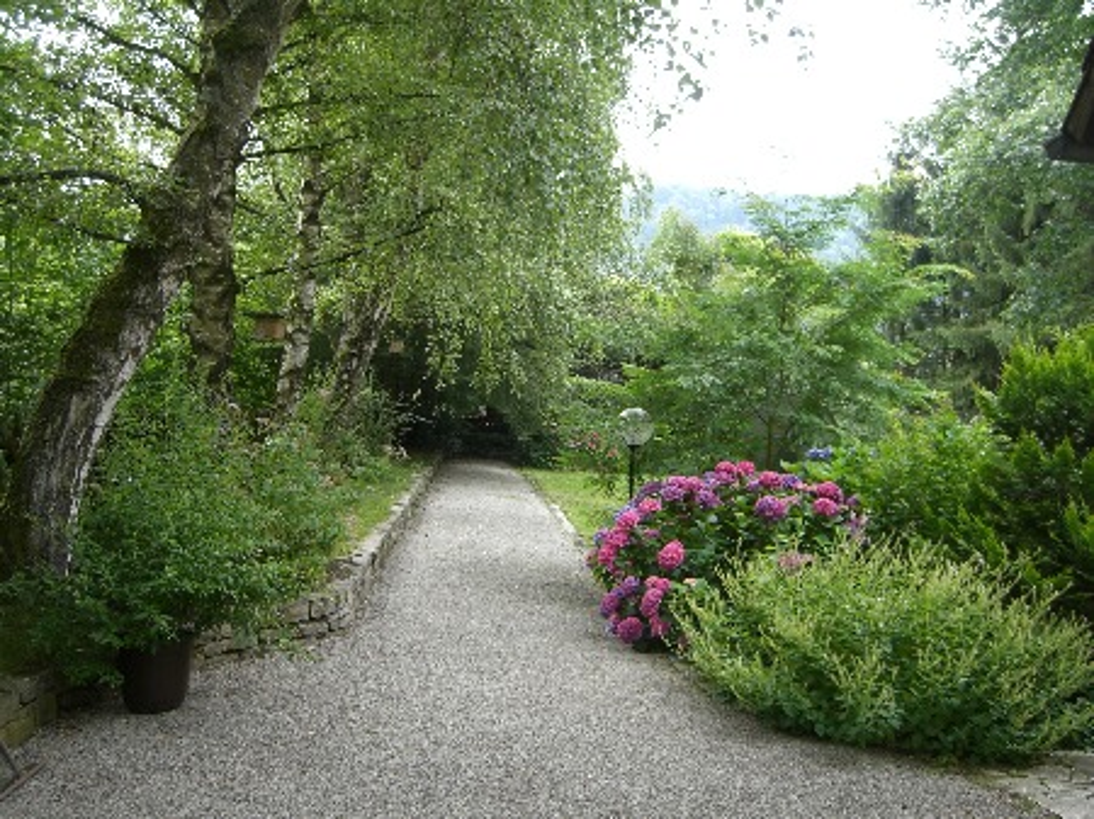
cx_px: 547
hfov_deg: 49.0
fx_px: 1200
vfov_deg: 37.7
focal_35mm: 38
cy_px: 410
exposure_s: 1/160
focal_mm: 7.9
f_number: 2.8
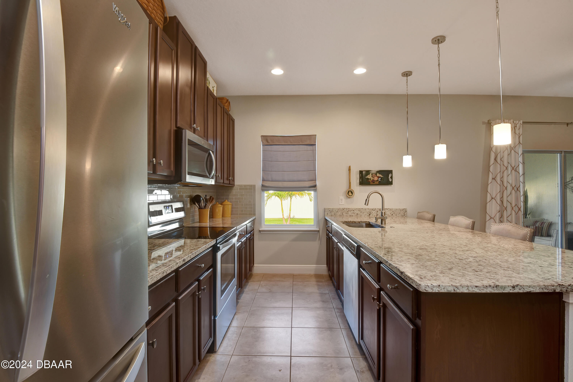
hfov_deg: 96.7
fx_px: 255
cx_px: 286
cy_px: 191
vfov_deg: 73.7
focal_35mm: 16
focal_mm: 16
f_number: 13
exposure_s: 1/15
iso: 320
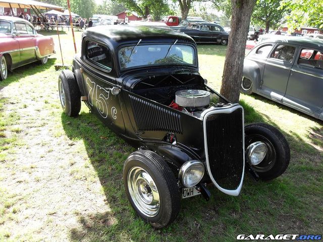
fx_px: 261
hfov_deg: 63.4
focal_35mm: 28
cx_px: 162
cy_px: 121
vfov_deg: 49.7
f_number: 2.8
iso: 80
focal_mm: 6
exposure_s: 1/180
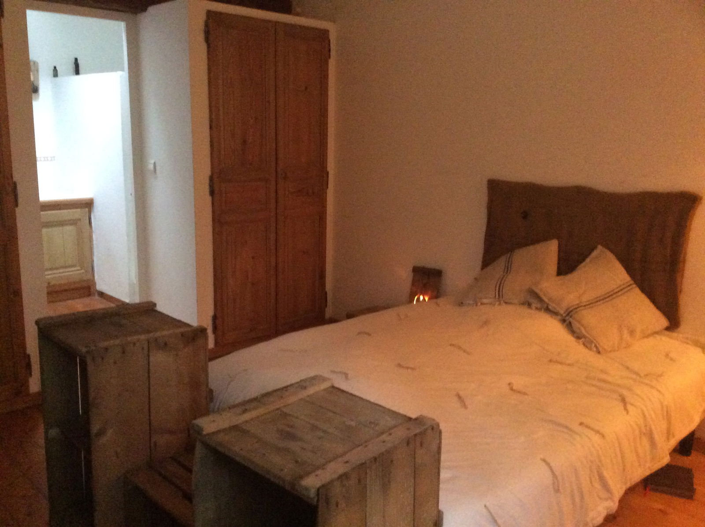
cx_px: 352
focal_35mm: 32
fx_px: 651
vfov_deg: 44.1
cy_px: 264
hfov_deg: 56.9
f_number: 2.4
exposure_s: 1/17
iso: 500
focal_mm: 3.3
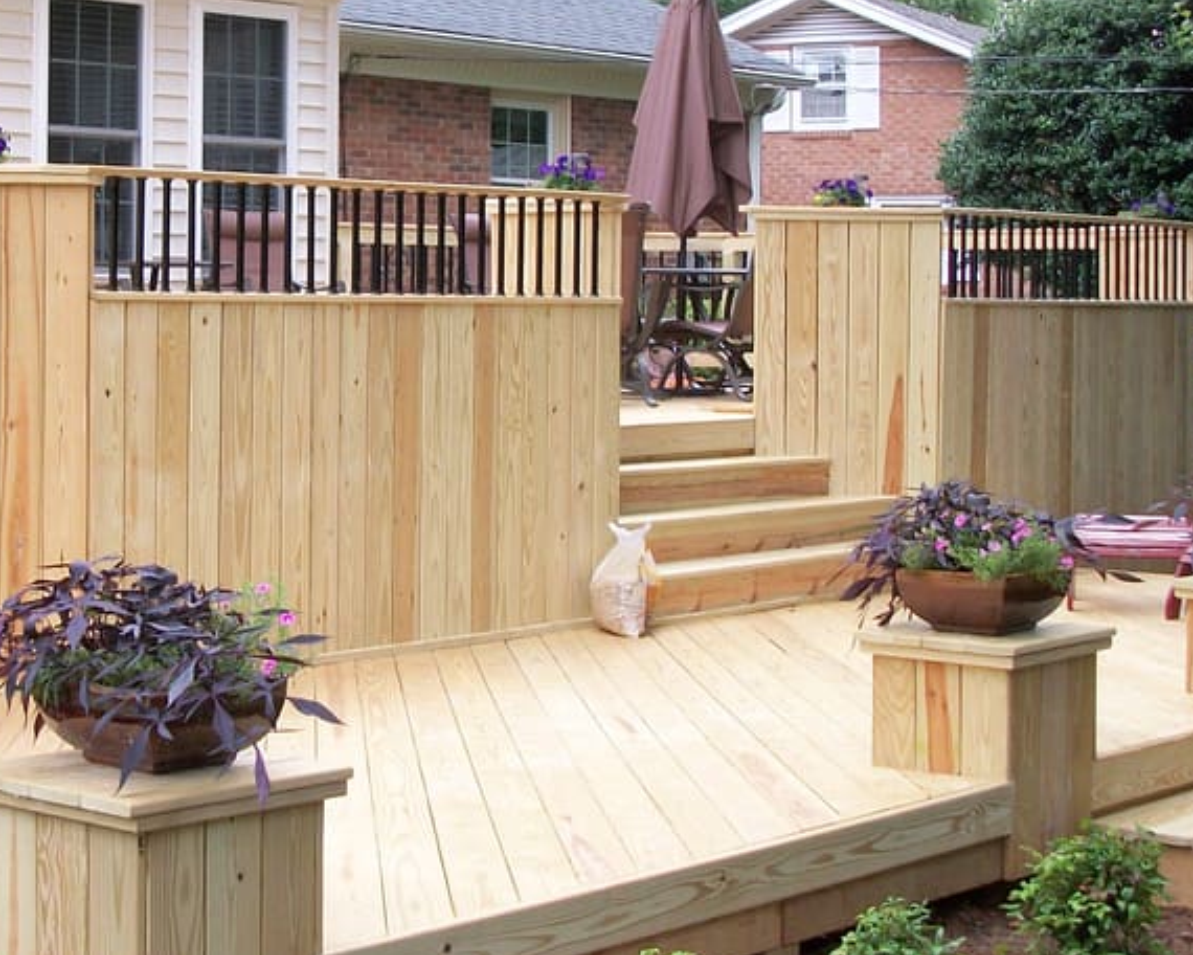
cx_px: 359
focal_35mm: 73
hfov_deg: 25.9
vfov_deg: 20.9
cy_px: 356
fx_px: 2577
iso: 80
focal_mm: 5.7
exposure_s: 1/100
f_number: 2.9
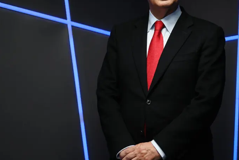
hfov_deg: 23.8
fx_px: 564
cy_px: 64
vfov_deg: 16.1
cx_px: 165
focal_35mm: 85
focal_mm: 48
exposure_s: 1/800
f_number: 2.8
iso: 1600
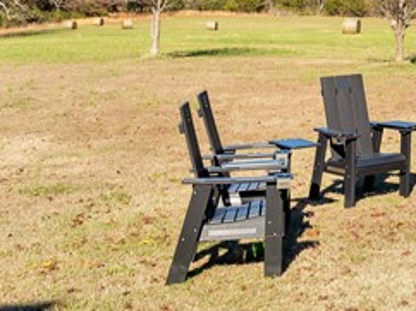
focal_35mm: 82
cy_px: -29
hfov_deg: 20.0
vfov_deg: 17.4
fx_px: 984
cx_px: 653
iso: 100
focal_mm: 19
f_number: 6.3
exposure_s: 1/100
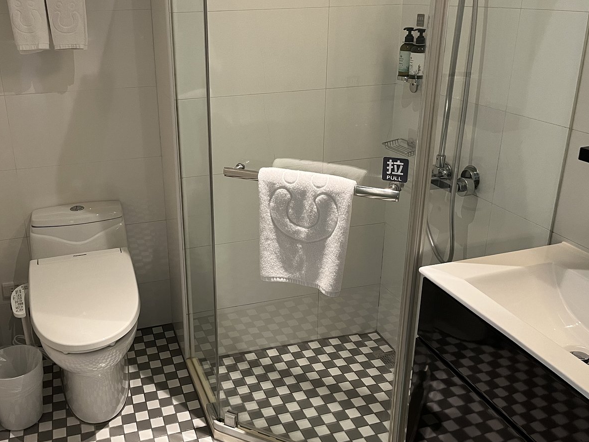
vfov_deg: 41.7
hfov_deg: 53.5
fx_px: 578
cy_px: 199
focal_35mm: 34
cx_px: 231
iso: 200
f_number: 1.6
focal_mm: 5.1
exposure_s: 1/60
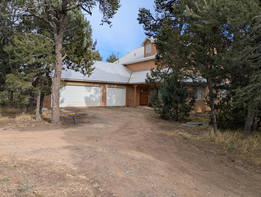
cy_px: 98
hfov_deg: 71.5
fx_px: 181
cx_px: 130
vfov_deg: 56.9
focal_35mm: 24
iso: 46
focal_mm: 6.81
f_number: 1.85
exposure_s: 1/1230
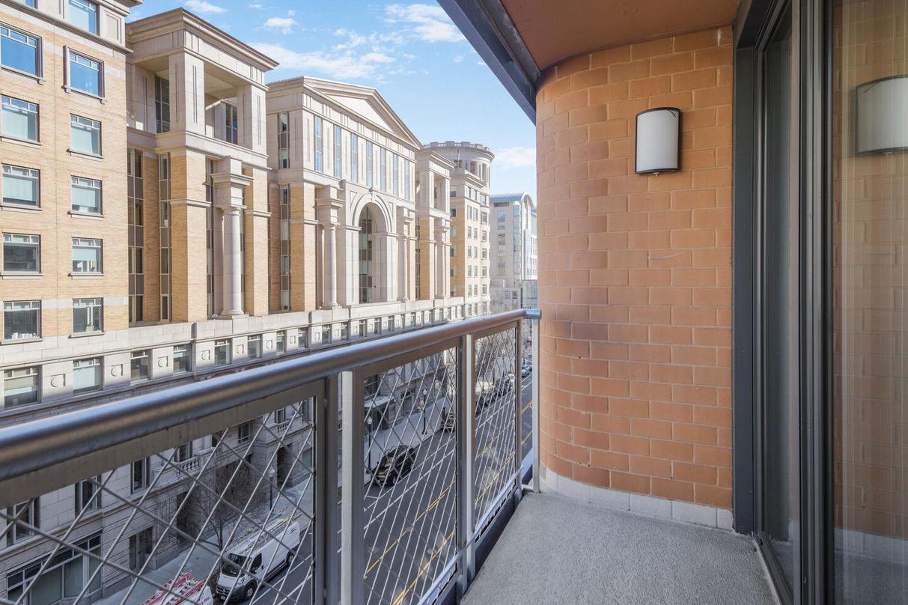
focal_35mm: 19
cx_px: 431
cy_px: 304
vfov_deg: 64.5
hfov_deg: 86.9
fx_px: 479
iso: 200
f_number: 8
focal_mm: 16
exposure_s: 1/80
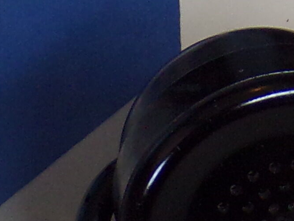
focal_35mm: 256
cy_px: -339
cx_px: 653
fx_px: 2175
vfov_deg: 5.6
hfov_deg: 7.3
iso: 184
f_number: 3.3
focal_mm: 6.6
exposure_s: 1/34
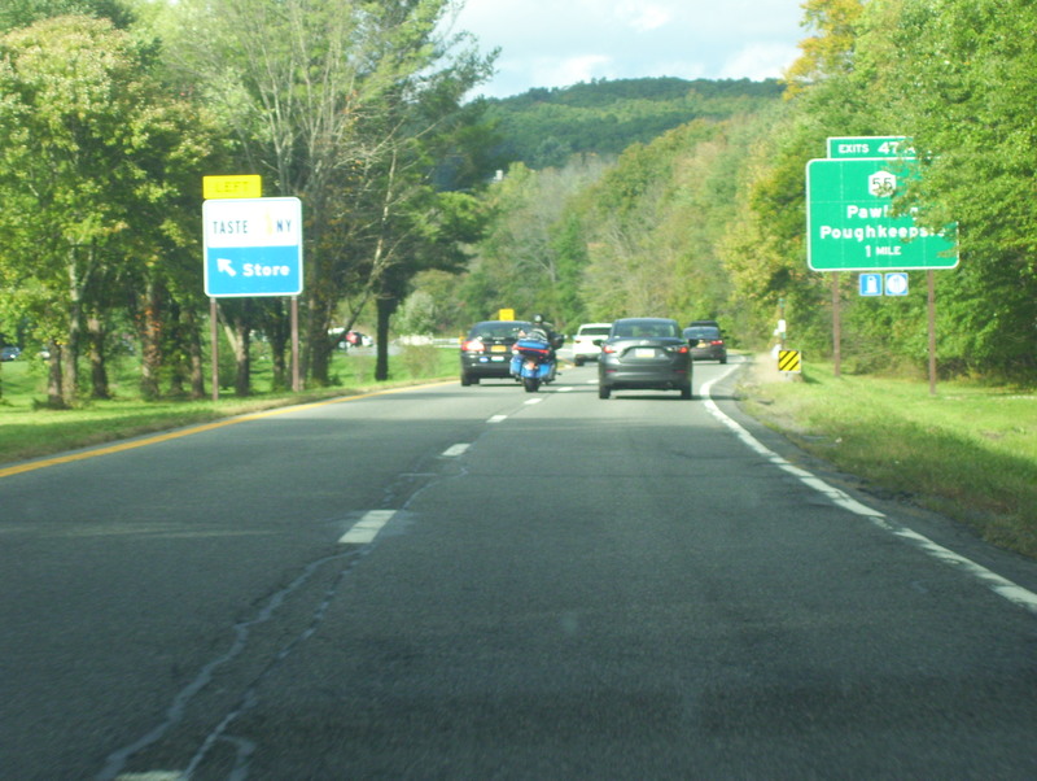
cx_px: 518
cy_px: 390
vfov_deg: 13.7
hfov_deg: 18.2
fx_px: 3239
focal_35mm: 108
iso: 200
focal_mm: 18
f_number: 4.6
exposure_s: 1/250
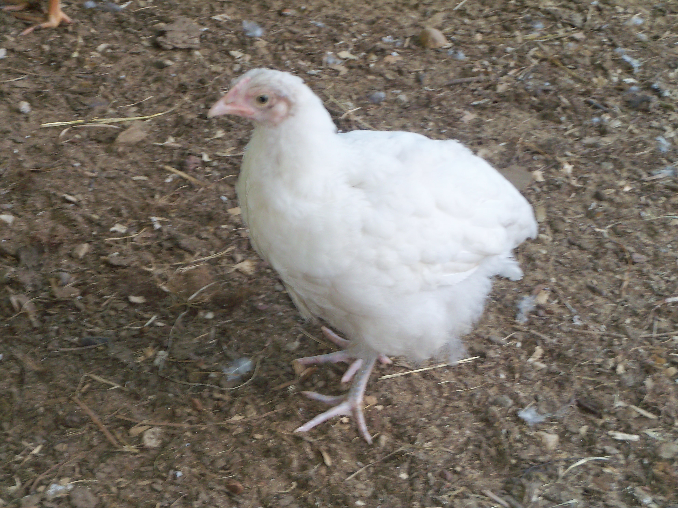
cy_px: 254
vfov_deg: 18.7
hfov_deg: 24.7
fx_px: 1547
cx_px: 339
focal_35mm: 79
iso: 100
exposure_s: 1/50
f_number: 3.6
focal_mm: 14
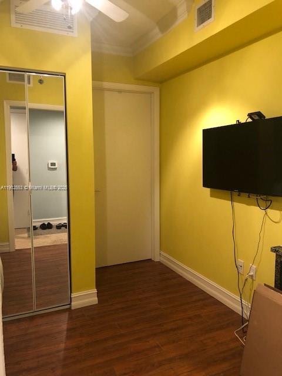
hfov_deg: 49.7
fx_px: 304
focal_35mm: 28
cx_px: 141
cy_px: 188
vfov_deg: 63.4
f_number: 1.8
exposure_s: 1/15
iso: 64
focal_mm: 4
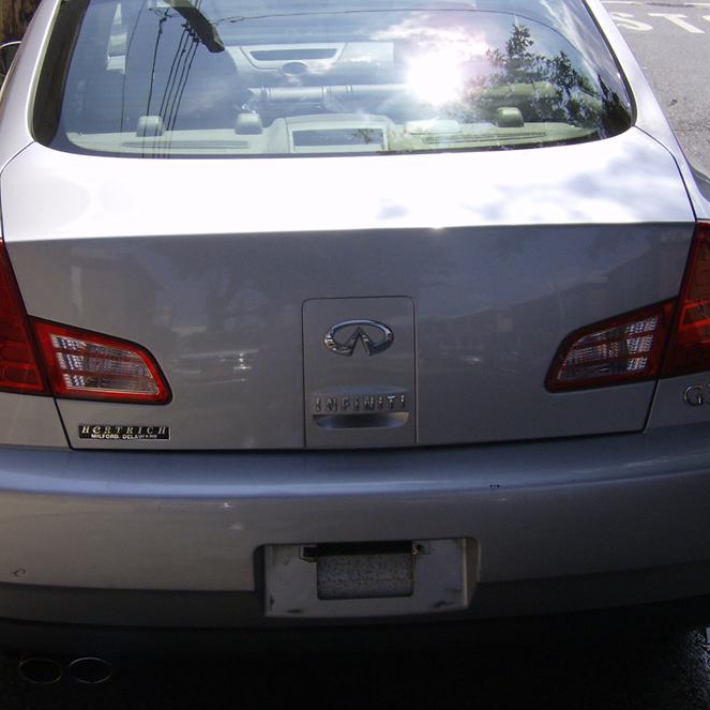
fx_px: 1462
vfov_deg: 27.3
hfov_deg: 27.3
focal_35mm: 63
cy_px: 307
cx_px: 296
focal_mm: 7.7
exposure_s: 1/642
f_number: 5.1
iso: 100
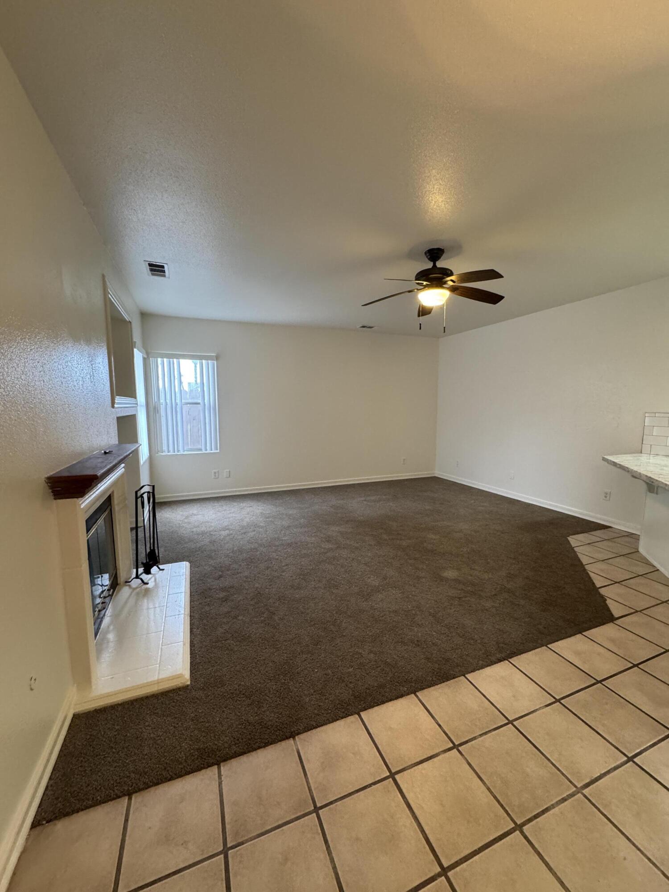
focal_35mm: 14
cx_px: 334
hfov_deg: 85.7
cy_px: 446
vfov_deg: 102.1
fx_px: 361
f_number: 2.2
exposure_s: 1/60
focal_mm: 2.22
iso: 400
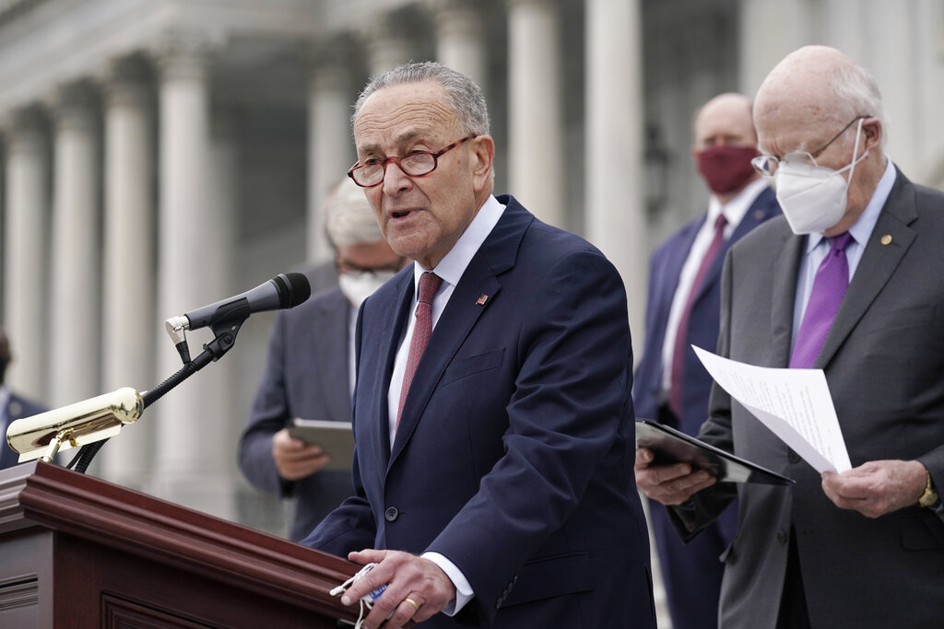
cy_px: 314
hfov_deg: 12.3
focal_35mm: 167
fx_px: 4379
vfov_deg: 8.2
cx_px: 472
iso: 400
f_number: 5.6
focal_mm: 167
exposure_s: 1/1000
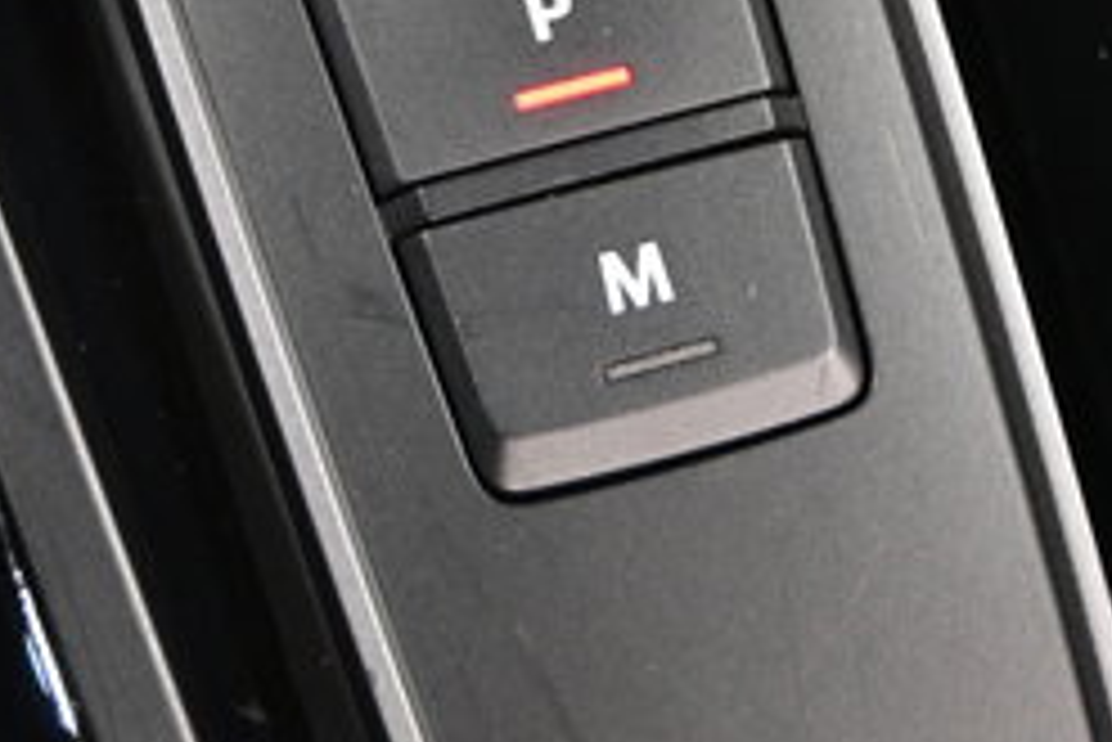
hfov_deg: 18.2
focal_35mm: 112
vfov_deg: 11.9
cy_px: -229
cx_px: 590
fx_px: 3461
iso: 900
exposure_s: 1/40
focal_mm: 24
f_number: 4.2
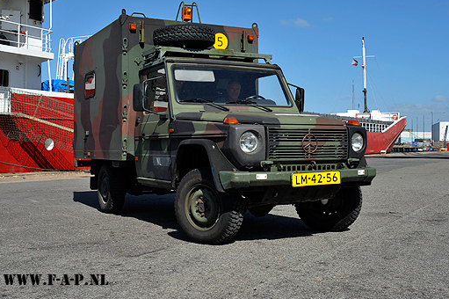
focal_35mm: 47
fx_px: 586
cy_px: 125
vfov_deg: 28.6
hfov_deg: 41.9
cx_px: 233
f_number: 9
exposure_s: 1/640
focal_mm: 40
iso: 320
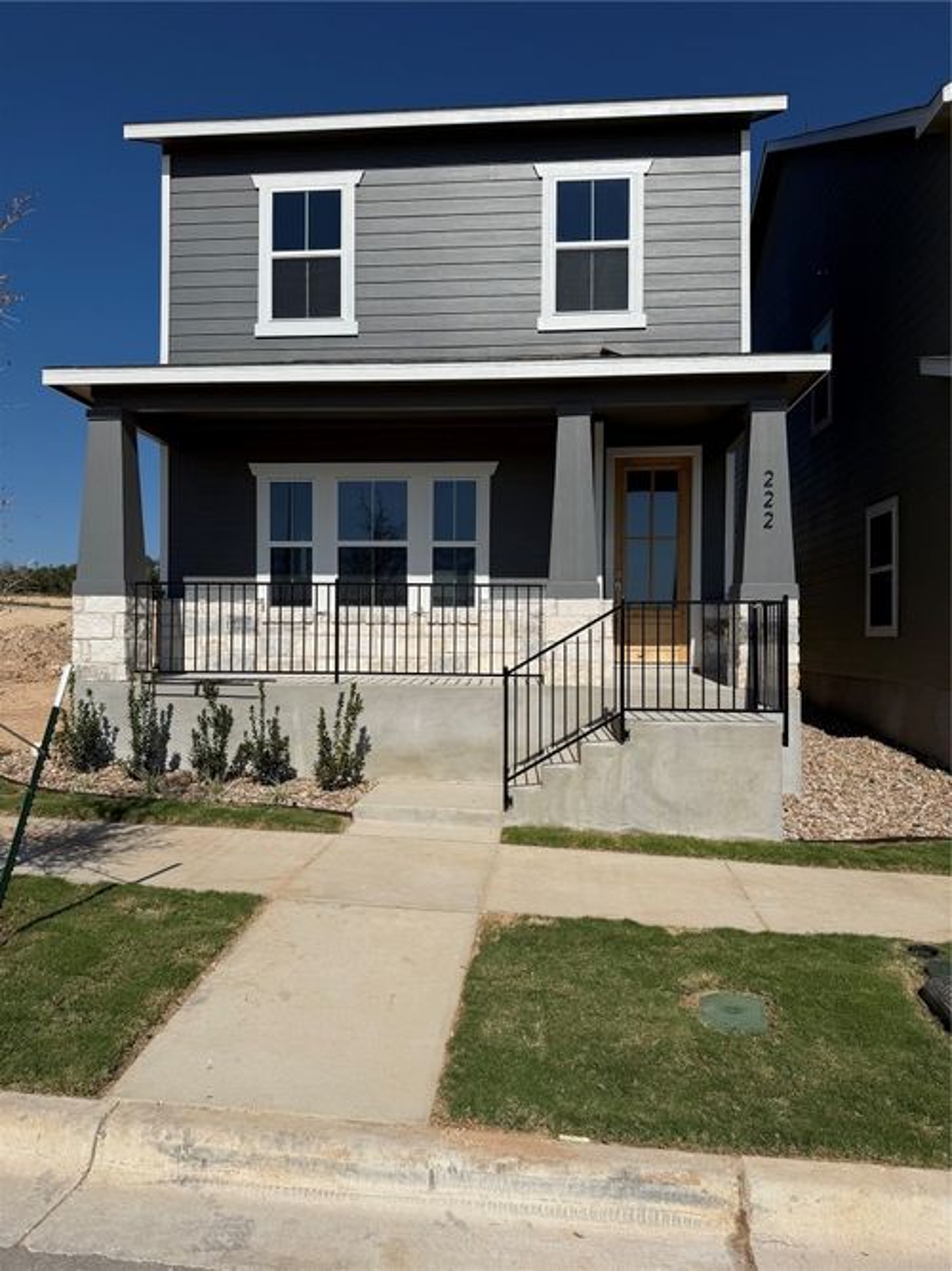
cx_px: 476
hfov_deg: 56.8
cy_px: 636
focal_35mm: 24
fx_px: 880
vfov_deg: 71.6
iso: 80
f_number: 1.78
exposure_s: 1/14286
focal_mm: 6.76
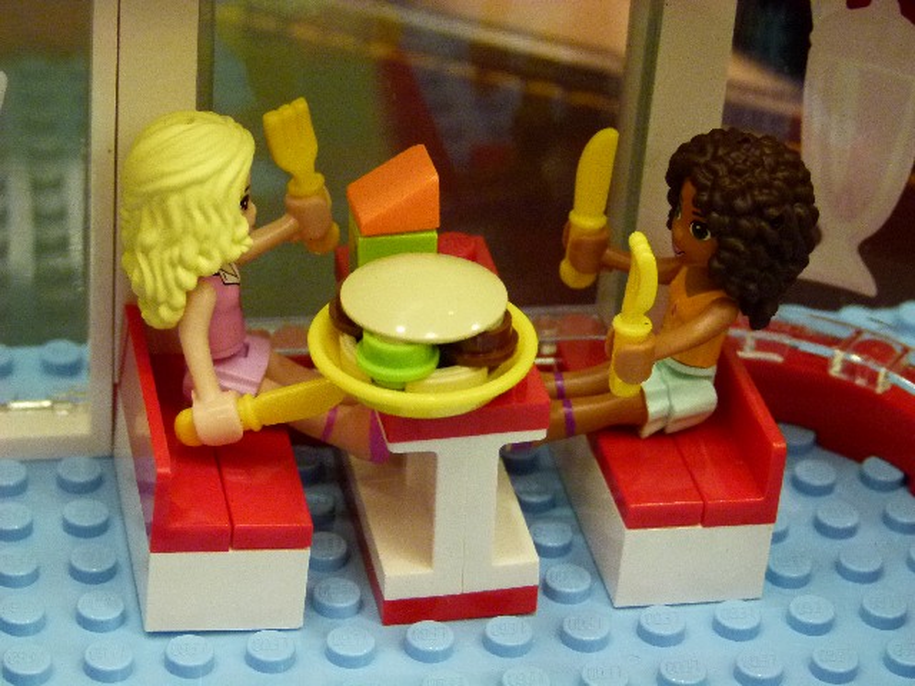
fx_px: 2670
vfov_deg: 14.6
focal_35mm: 101
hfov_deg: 19.4
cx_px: 458
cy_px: 343
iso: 400
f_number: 3.5
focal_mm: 18.2
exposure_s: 1/25
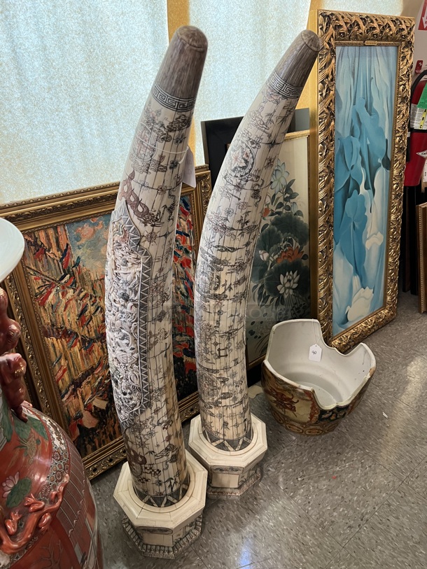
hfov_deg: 53.1
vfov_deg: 67.3
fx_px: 428
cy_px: 284
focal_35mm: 26
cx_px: 214
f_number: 1.5
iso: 160
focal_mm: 5.7
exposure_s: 1/60
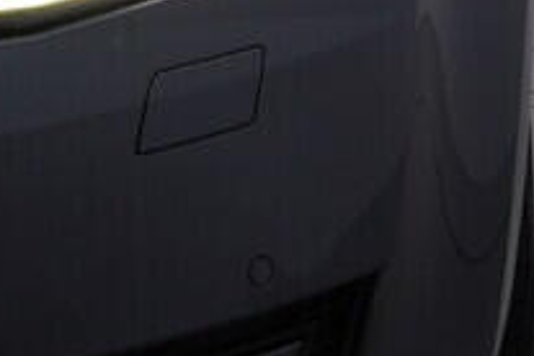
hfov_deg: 11.4
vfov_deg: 7.7
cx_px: 580
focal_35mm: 178
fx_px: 2640
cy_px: 66
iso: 125
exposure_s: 1/125
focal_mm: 24
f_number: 5.6
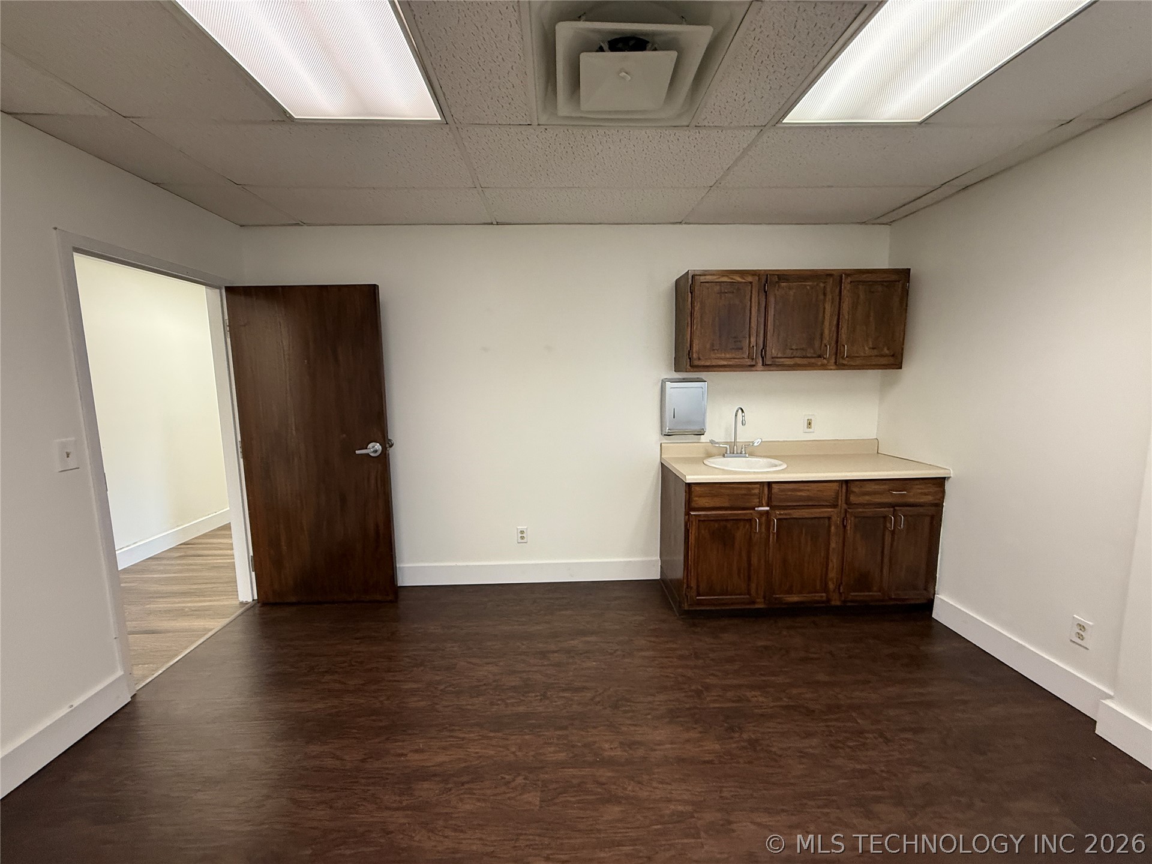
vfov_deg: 85.7
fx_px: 466
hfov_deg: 102.1
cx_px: 576
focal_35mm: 14
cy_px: 432
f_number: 2.2
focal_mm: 2.22
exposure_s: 1/120
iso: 320
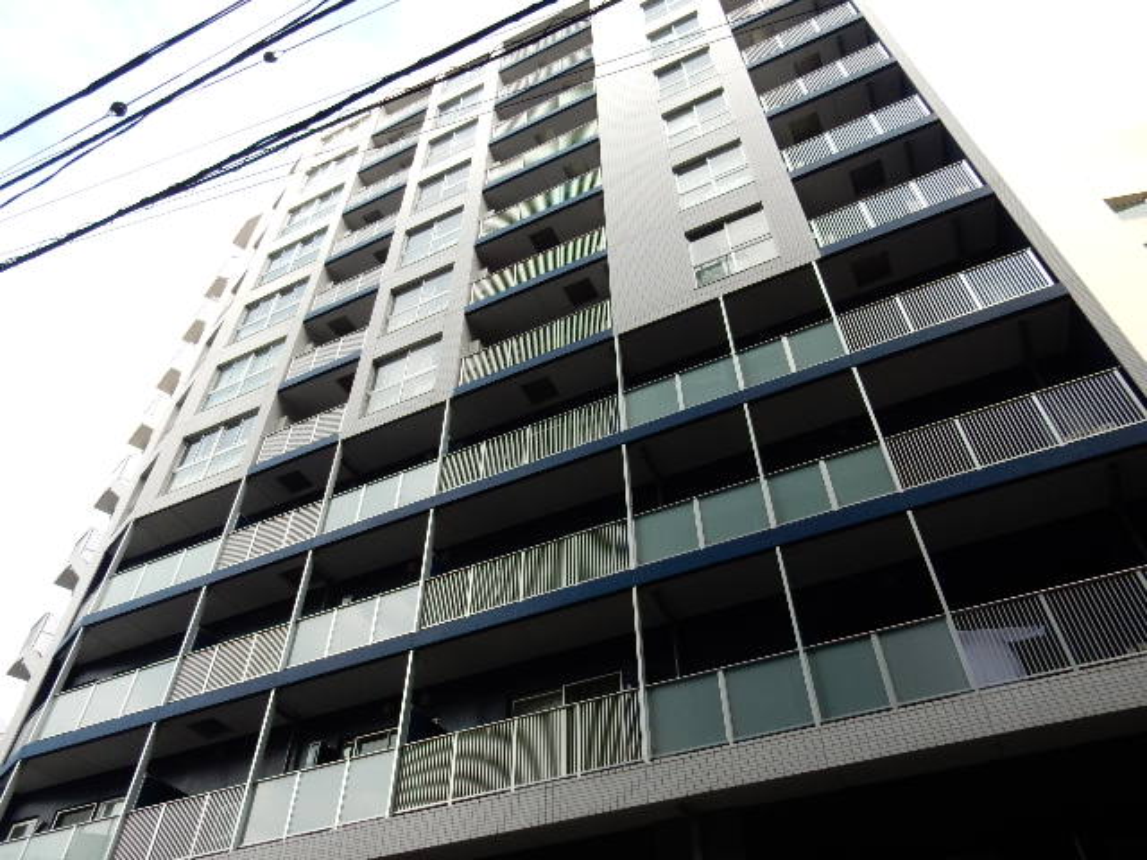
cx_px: 574
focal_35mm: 25
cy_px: 430
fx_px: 828
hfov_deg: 69.4
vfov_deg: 54.9
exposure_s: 1/400
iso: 125
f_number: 3.7
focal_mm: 4.5
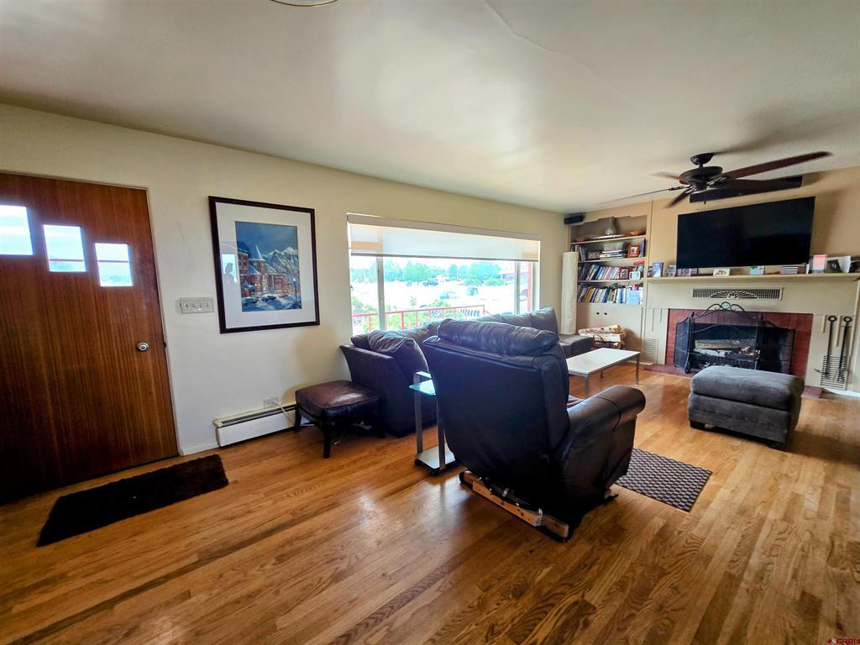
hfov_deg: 106.2
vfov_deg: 89.9
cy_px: 322
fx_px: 323
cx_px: 430
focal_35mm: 13
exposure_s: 1/60
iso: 125
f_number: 2.2
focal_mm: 2.2
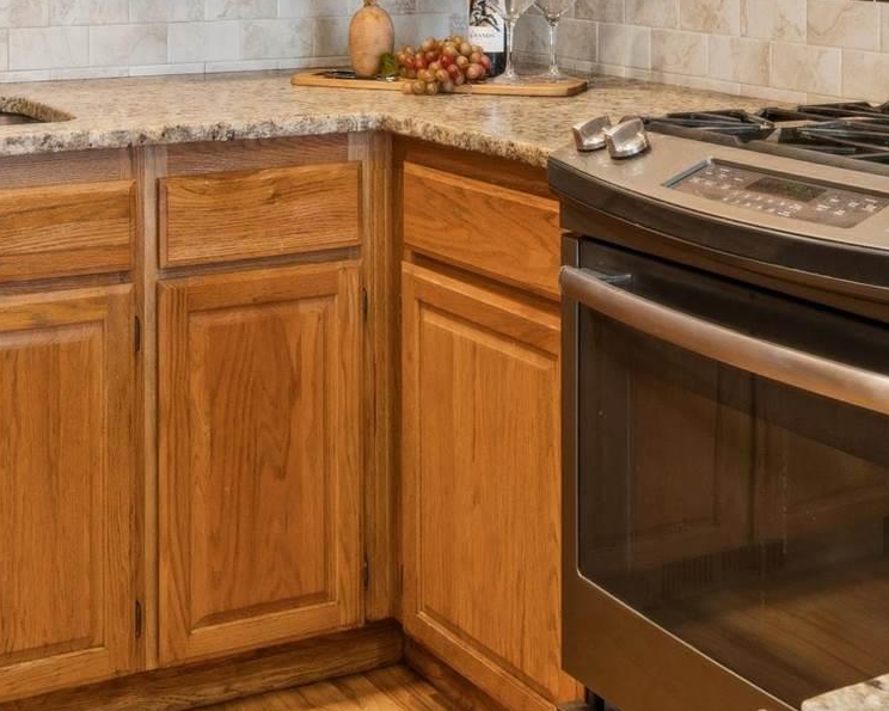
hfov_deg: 28.9
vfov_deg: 22.1
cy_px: -108
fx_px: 1702
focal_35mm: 65
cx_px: 243
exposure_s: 1/2.5
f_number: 13
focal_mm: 16.7
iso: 400
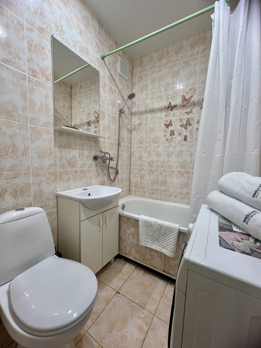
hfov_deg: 89.9
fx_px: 131
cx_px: 130
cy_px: 174
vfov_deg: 106.2
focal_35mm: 13
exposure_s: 1/50
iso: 160
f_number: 1.8
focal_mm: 1.57
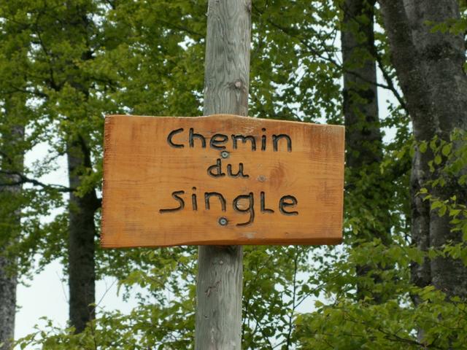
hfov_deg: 16.6
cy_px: 175
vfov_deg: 12.5
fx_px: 1605
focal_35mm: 119
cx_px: 234
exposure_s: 1/200
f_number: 4
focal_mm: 19.38
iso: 50
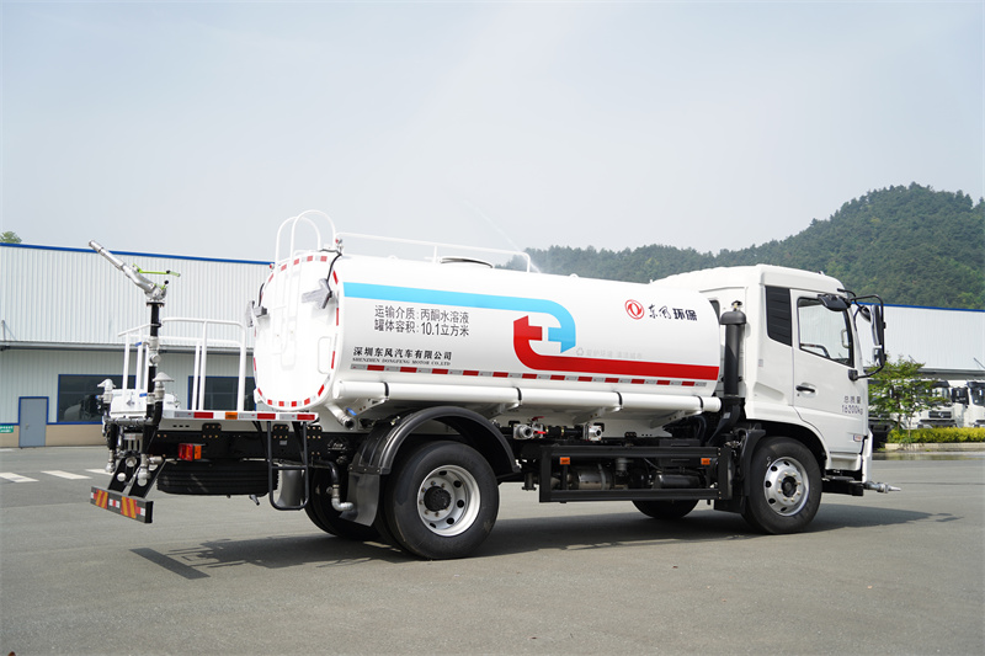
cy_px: 328
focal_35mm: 39
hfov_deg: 49.6
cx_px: 492
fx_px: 1067
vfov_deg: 34.2
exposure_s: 1/1250
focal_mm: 39
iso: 125
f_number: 3.2
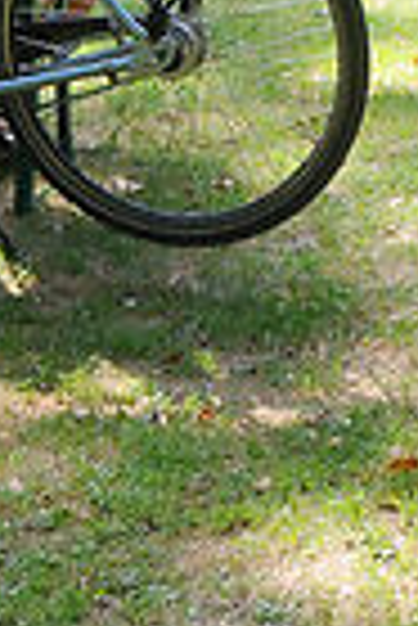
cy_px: -547
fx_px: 2988
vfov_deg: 11.0
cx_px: 328
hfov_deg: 8.0
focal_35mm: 172
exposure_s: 1/125
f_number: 5.6
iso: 250
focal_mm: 20
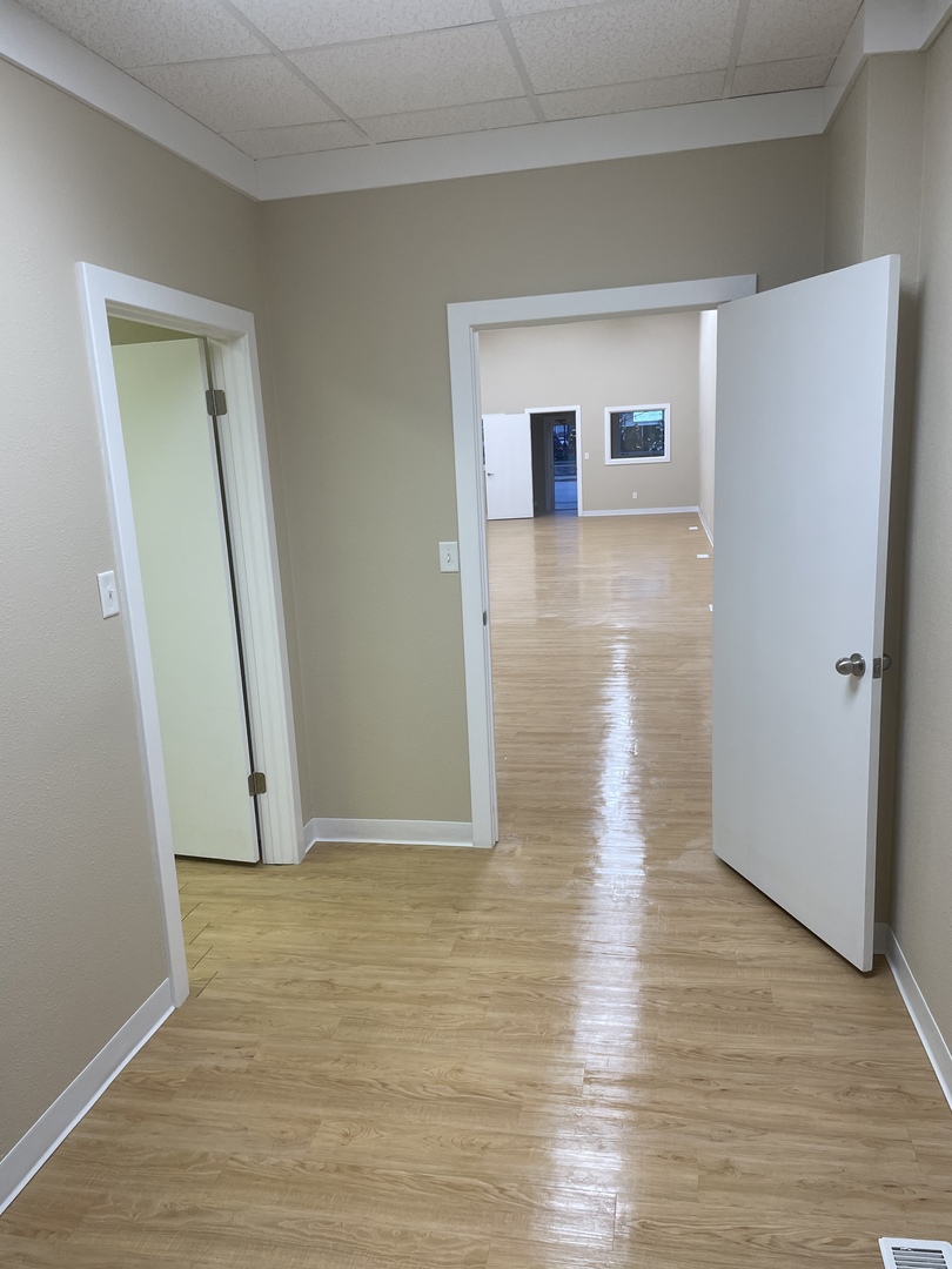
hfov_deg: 53.1
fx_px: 953
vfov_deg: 67.3
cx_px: 476
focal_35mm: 26
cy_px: 634
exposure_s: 1/120
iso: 80
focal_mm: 4.2
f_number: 1.6
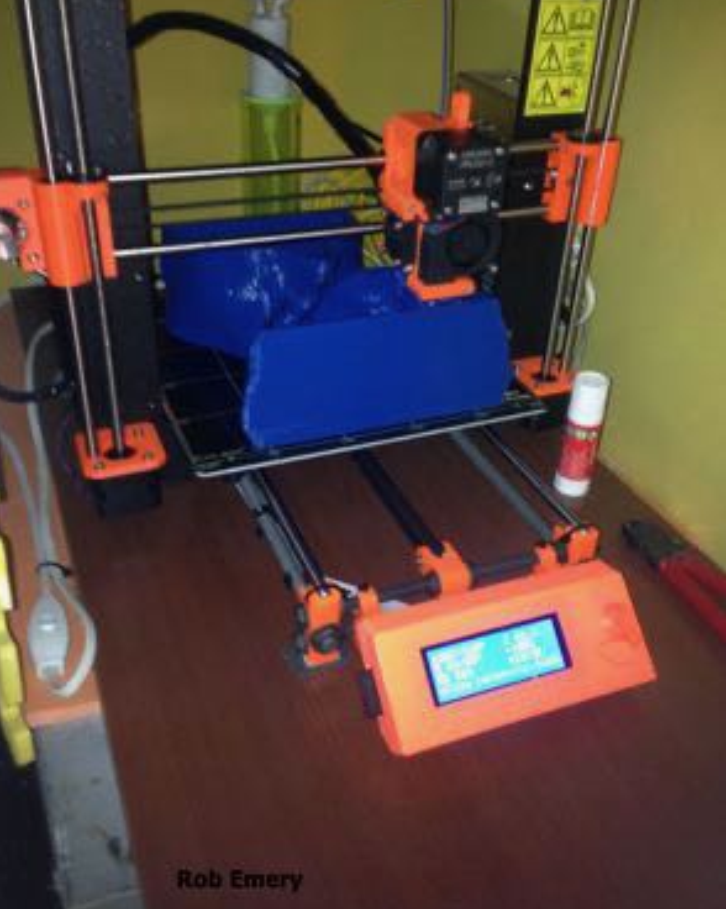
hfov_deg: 42.2
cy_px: 425
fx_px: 941
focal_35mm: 35
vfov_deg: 51.5
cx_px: 358
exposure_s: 1/16
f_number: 2.4
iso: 125
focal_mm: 4.12
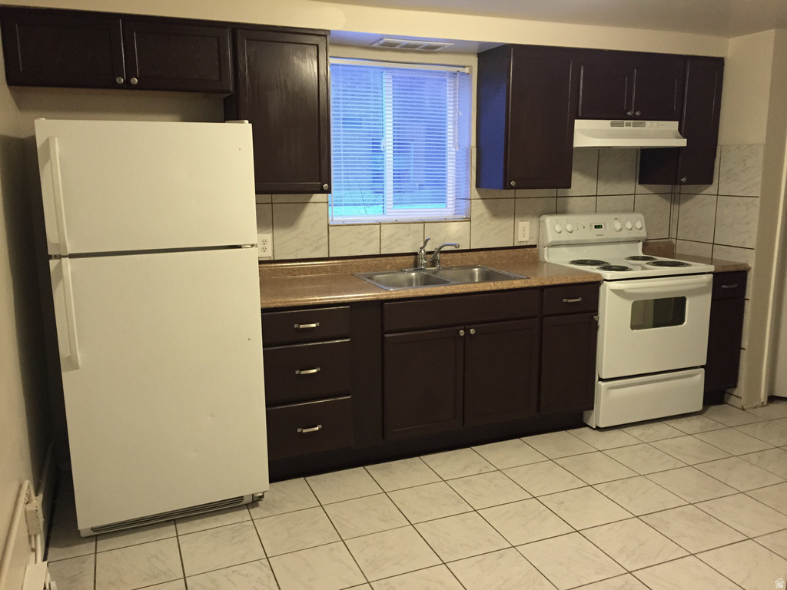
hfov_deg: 61.7
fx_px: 659
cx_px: 394
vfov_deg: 48.2
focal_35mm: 29
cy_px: 295
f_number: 2.2
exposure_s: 1/17
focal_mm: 4.15
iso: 250
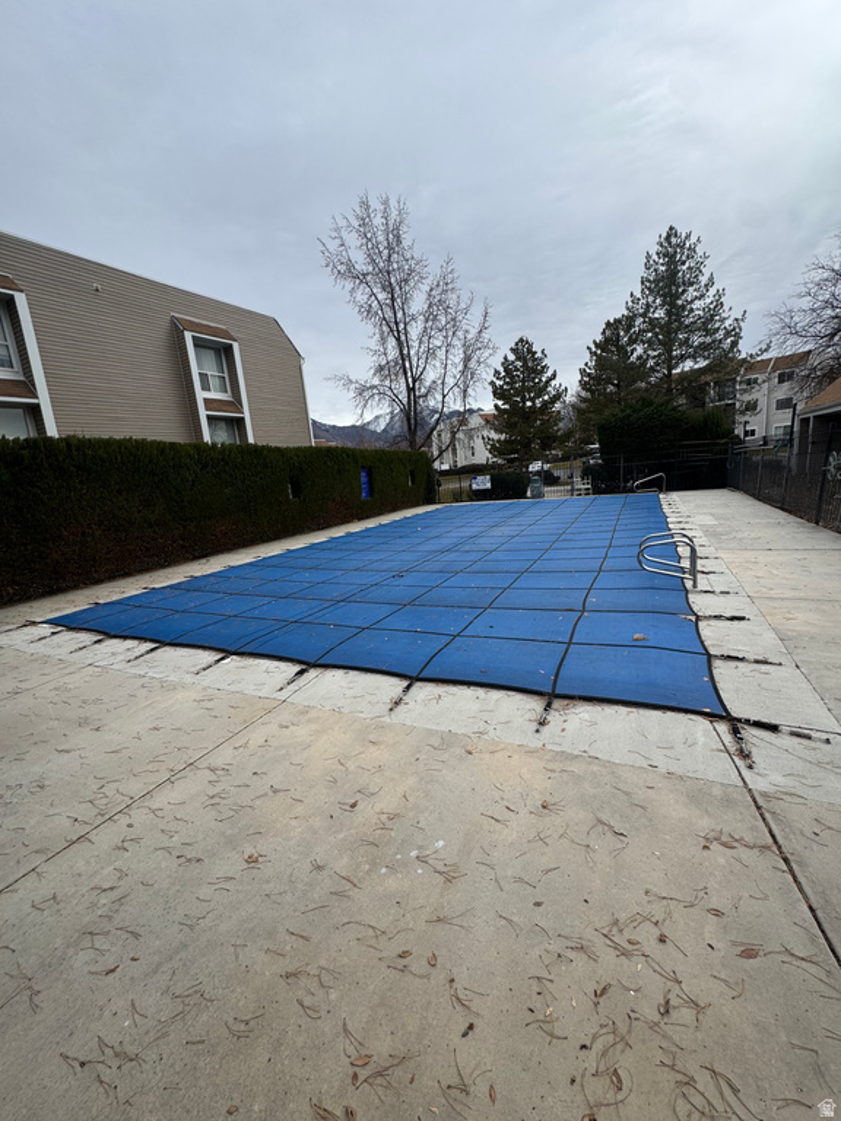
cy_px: 560
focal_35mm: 14
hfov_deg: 85.7
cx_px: 420
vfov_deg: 102.1
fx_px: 454
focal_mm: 2.22
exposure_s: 1/796
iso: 40
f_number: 2.2
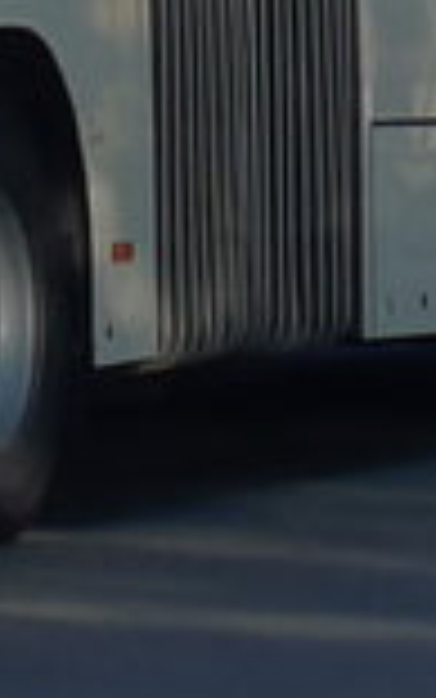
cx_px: -1155
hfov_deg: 2.5
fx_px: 9649
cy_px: -865
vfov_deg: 4.1
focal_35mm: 508
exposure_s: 1/640
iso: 160
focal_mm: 12.7
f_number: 4.5
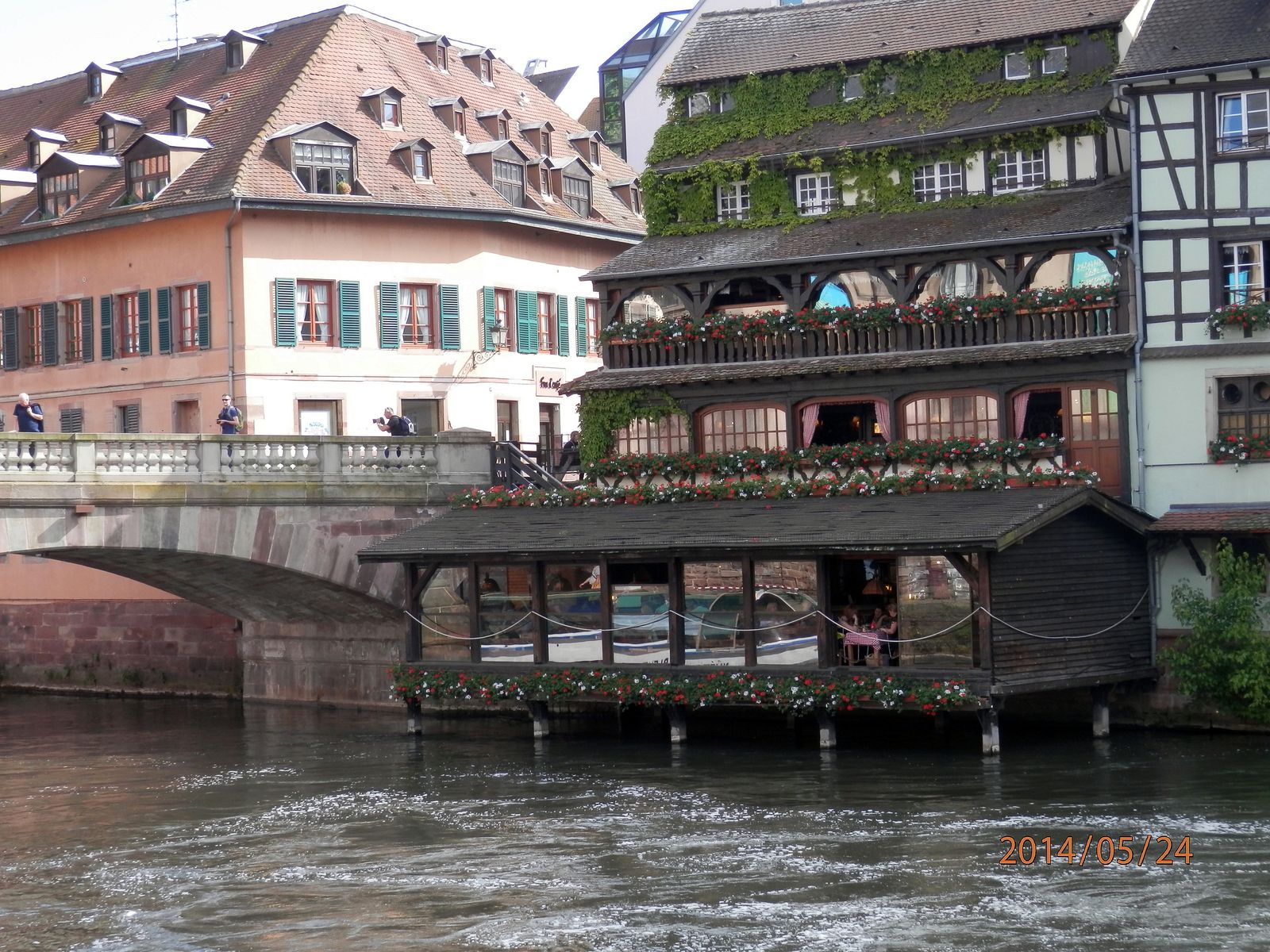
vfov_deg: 20.2
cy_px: 476
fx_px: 2678
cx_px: 635
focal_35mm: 73
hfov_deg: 26.7
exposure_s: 1/100
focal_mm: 13.1
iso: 80
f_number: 4.5
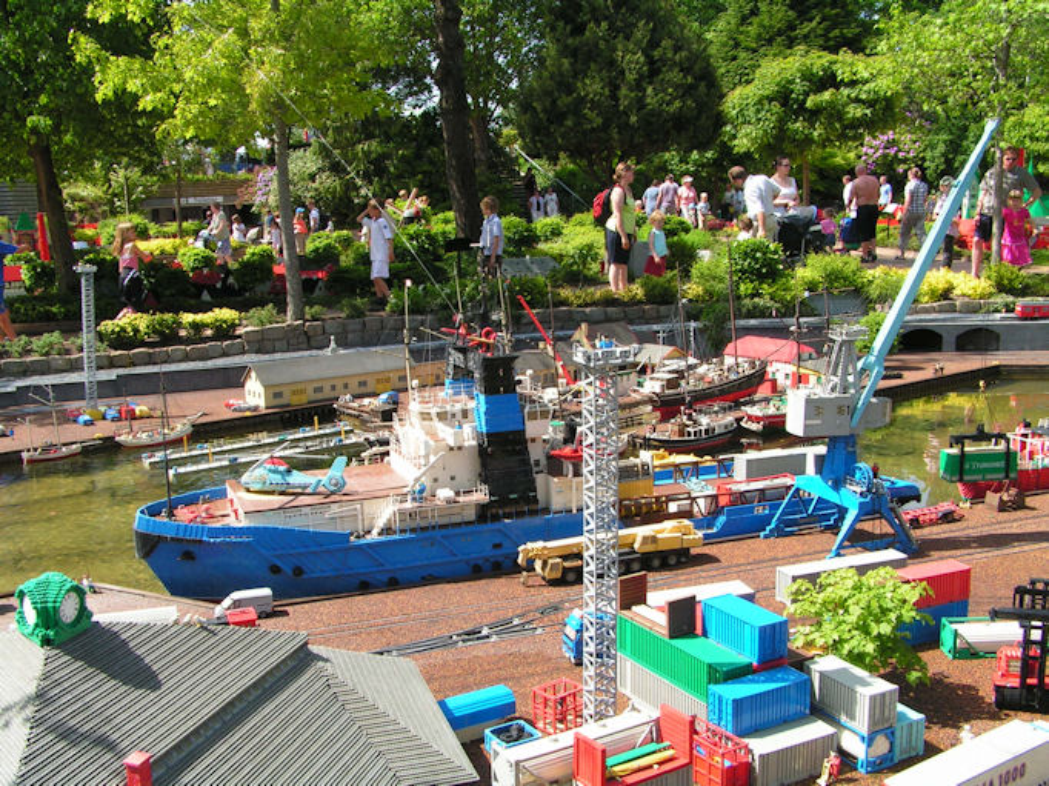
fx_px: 1151
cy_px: 393
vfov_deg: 37.7
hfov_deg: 49.0
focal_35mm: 38
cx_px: 524
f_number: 5.6
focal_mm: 6.3
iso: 50
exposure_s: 1/100
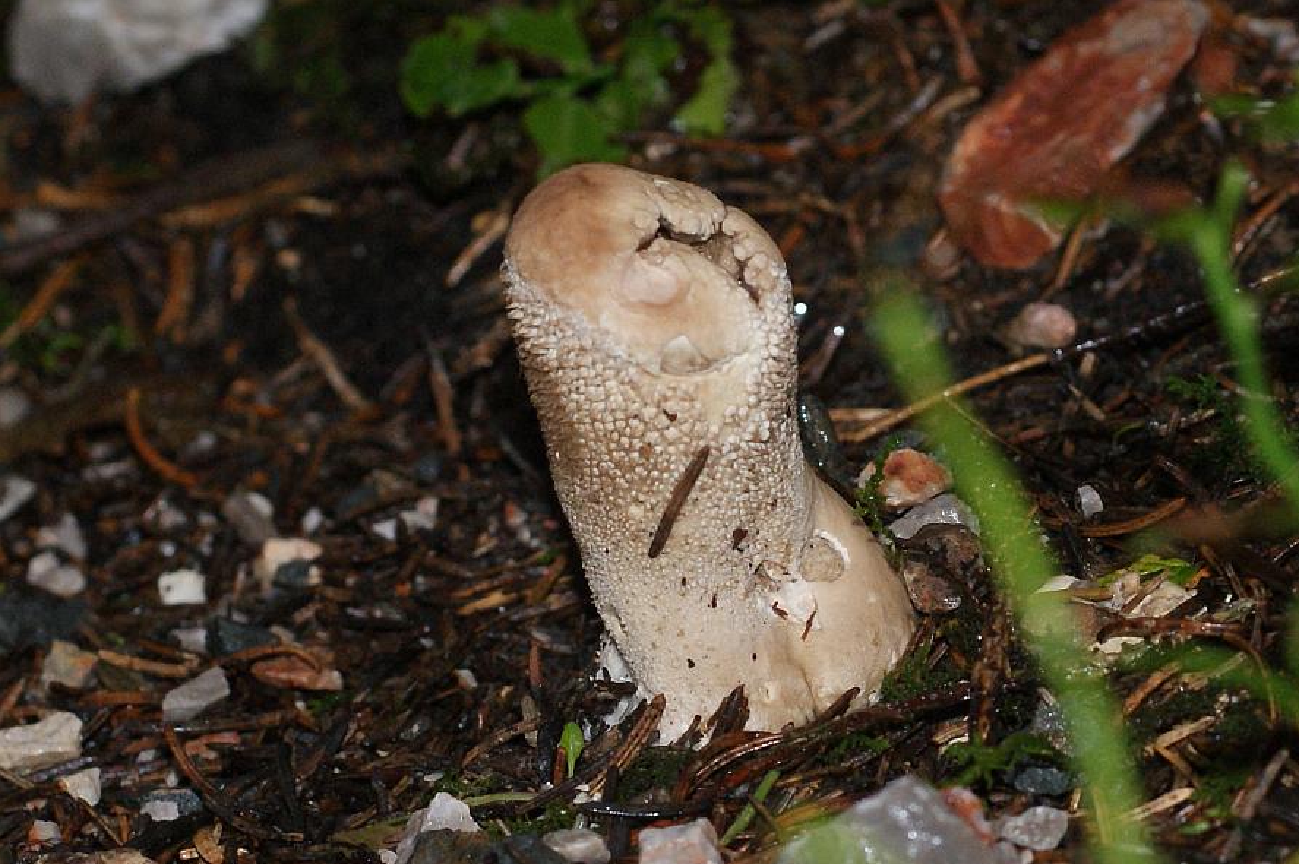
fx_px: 2741
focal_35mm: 76
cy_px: 436
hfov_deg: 26.7
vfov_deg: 17.9
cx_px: 657
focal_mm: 50
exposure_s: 1/80
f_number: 5.6
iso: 400
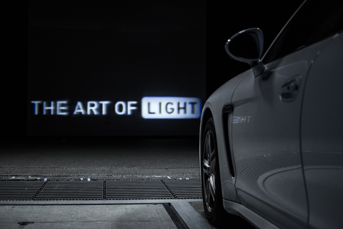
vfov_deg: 25.8
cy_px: 114
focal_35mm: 52
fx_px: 500
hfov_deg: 37.9
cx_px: 172
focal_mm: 35
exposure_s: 1/125
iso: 1600
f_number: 1.8
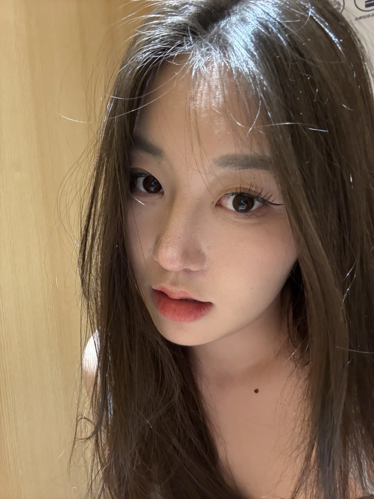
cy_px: 250
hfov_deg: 58.9
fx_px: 331
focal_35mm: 23
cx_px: 187
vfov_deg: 73.9
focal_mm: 2.69
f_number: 1.9
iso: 320
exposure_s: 1/33
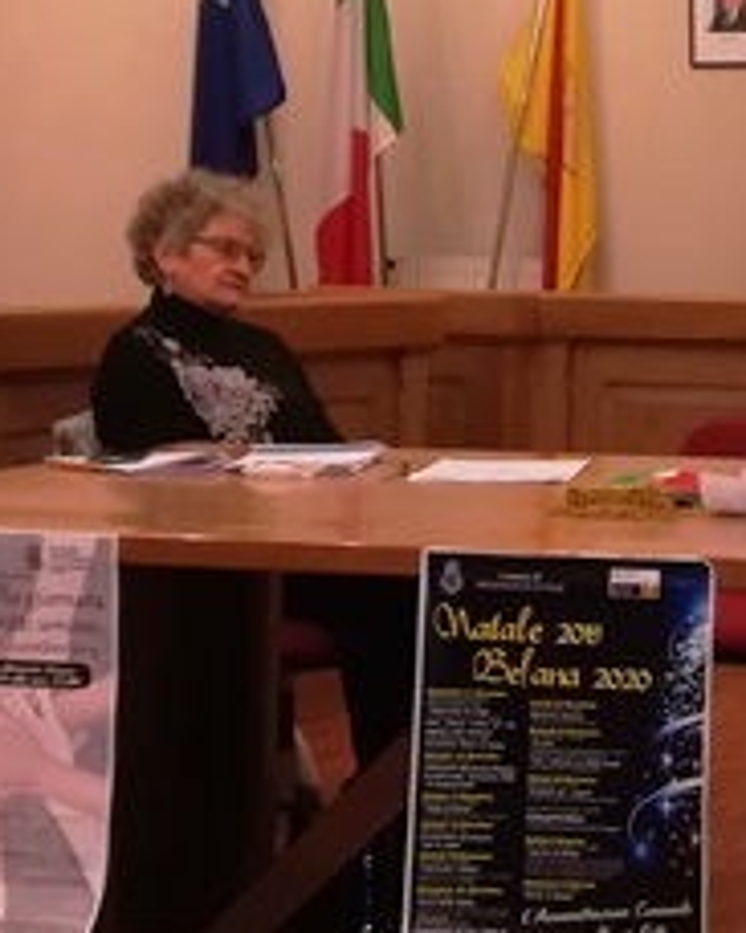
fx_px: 2430
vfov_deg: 21.6
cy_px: 263
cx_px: 1072
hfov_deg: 16.2
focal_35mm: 88
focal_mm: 3.83
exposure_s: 1/33.3
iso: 250
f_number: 2.2
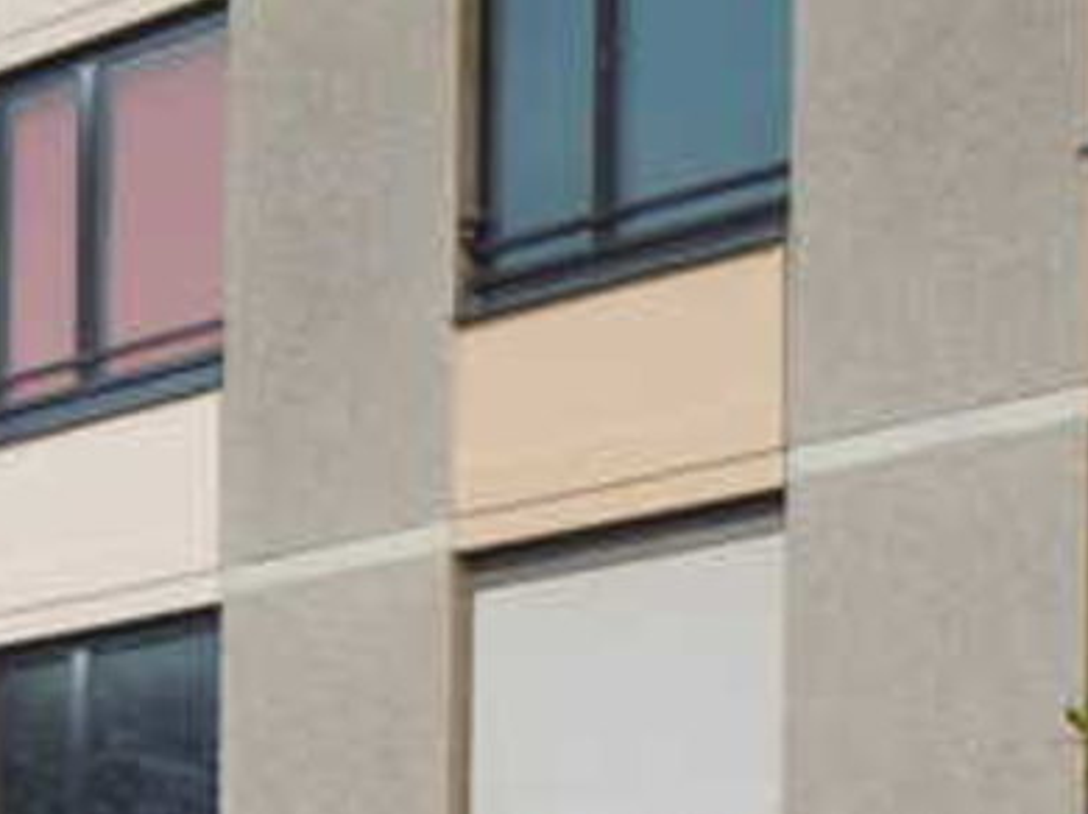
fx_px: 7444
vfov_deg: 6.2
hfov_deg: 8.4
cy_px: 1241
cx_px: 474
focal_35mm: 237
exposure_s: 1/250
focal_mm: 13.9
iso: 100
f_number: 8.6
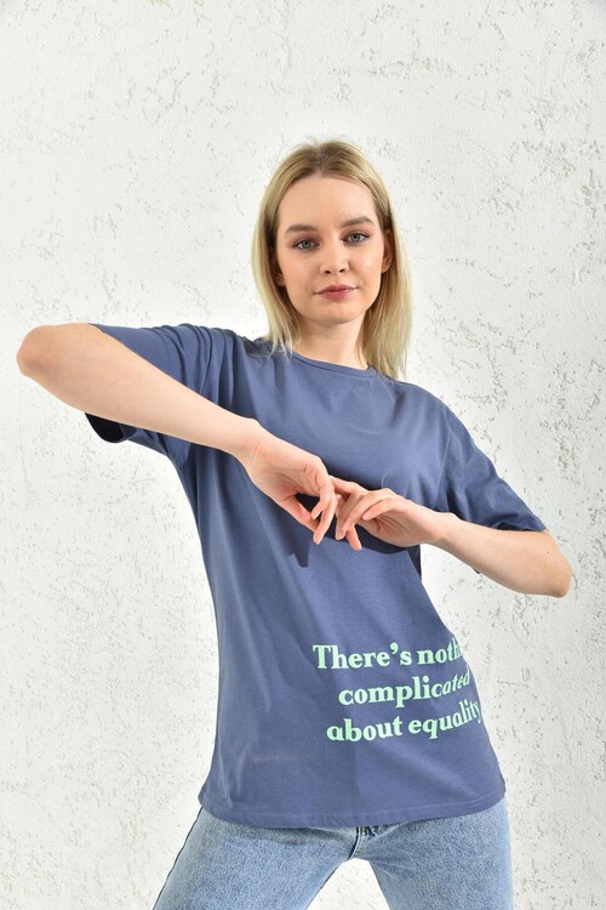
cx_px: 303
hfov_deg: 36.9
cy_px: 455
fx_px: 909
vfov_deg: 53.1
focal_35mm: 36
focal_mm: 36
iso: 100
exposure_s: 1/160
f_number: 7.1
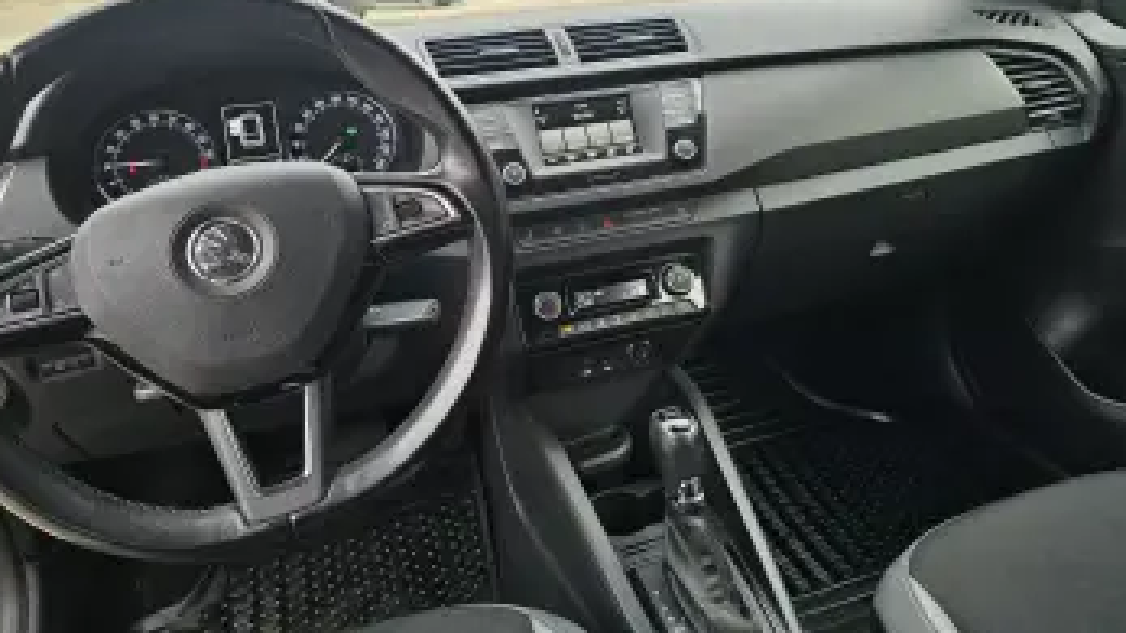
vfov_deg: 43.6
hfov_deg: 71.9
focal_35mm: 26
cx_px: 558
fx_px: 776
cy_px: 198
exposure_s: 1/180
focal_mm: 6.3
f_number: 1.7
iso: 64
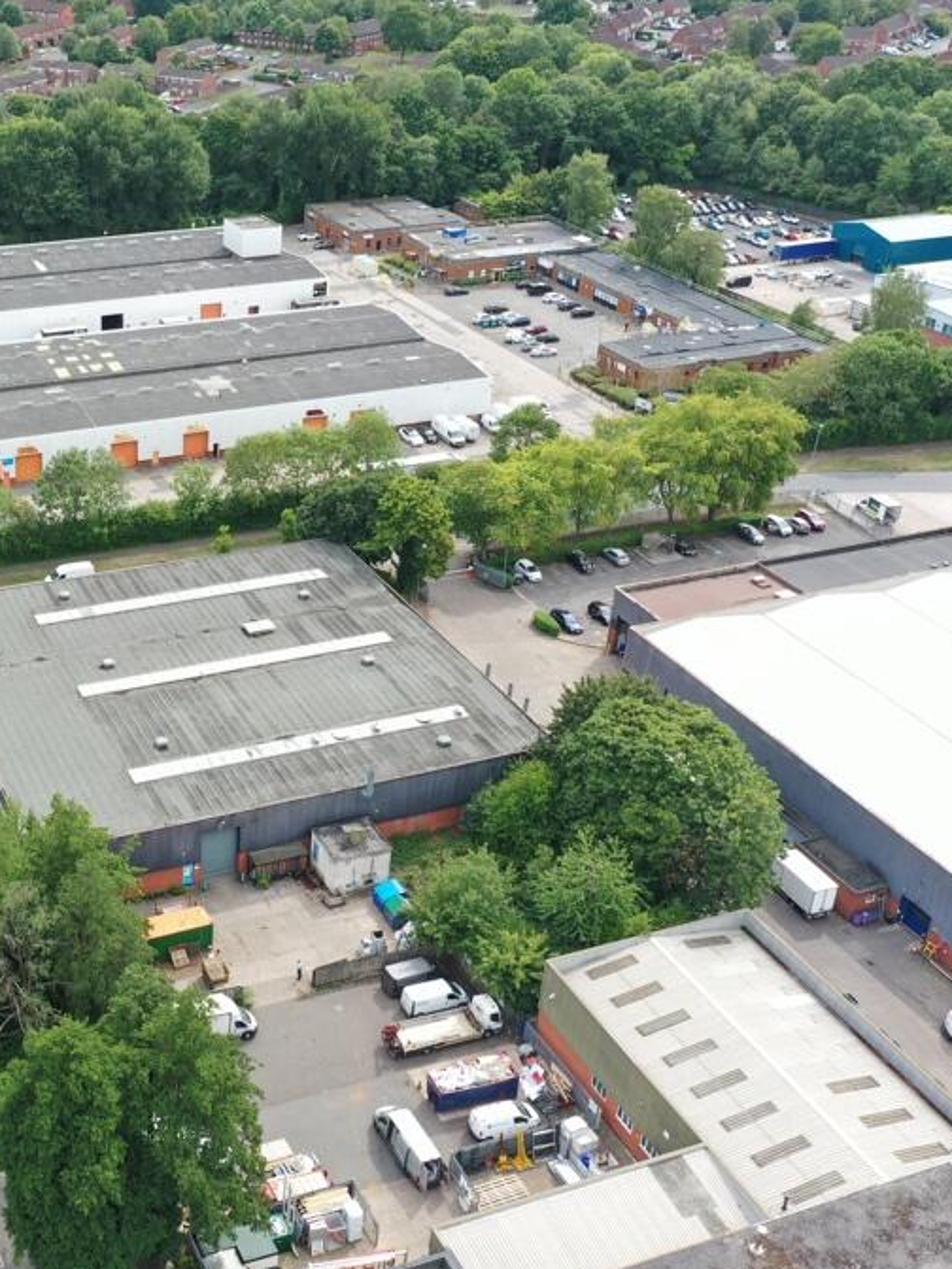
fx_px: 1503
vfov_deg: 45.8
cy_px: 641
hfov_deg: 33.6
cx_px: 134
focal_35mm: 41
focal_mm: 10.26
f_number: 4.5
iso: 100
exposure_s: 1/200
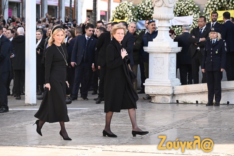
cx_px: 117
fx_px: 780
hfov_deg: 17.1
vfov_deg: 11.4
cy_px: 78
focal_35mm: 120
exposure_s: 1/250
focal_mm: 120
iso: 400
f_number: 6.3
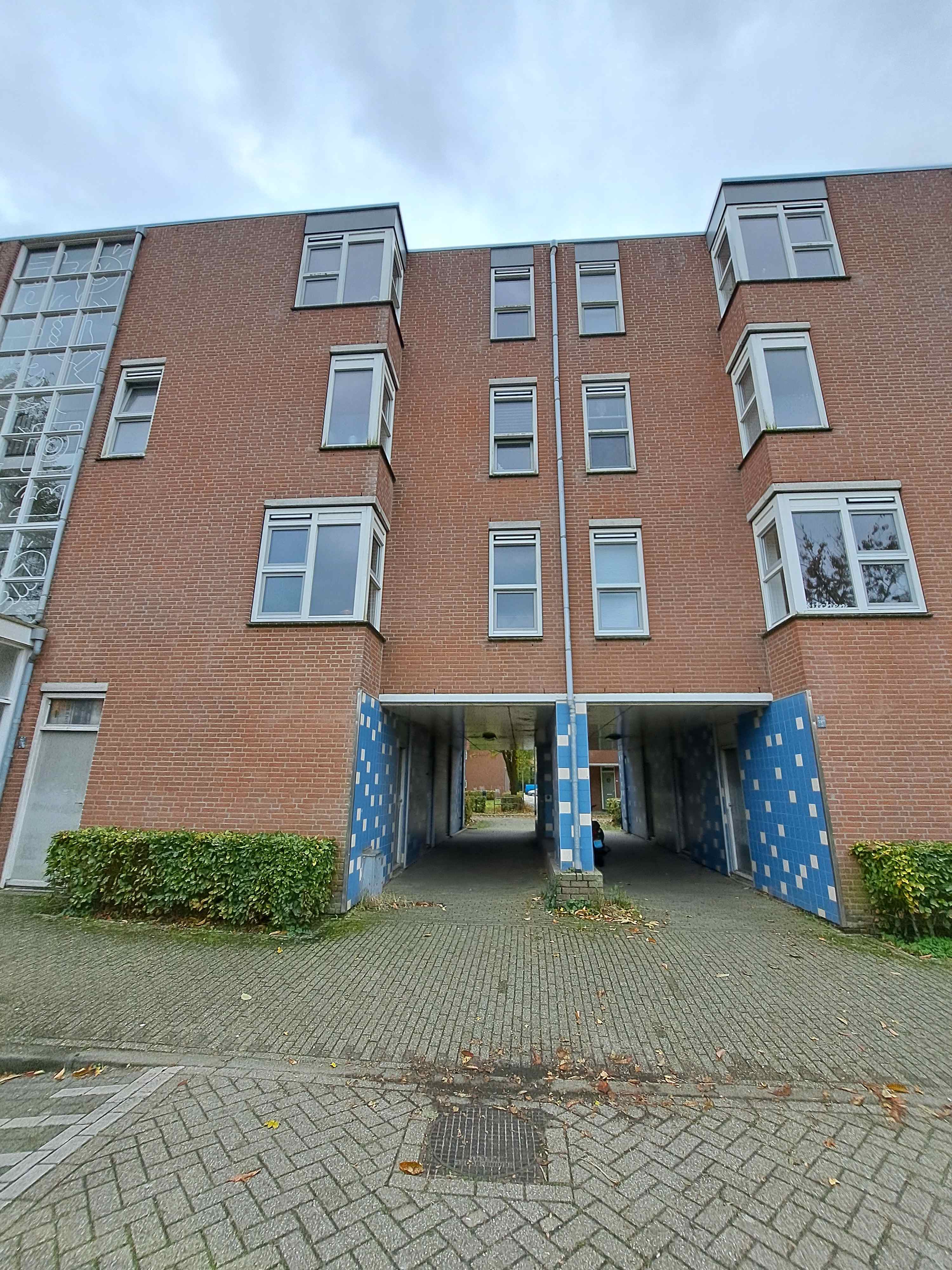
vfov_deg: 106.2
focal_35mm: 13
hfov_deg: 89.9
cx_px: 476
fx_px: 477
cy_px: 635
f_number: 2.2
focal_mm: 1.74
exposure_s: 1/216
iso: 50
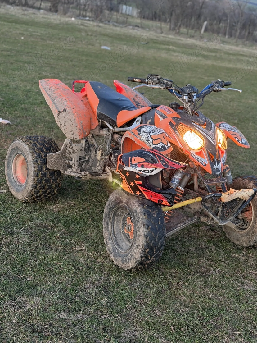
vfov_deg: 33.2
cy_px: 156
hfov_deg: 25.2
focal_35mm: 58
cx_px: 151
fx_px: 574
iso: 640
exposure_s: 1/30
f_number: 1.78
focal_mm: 6.76
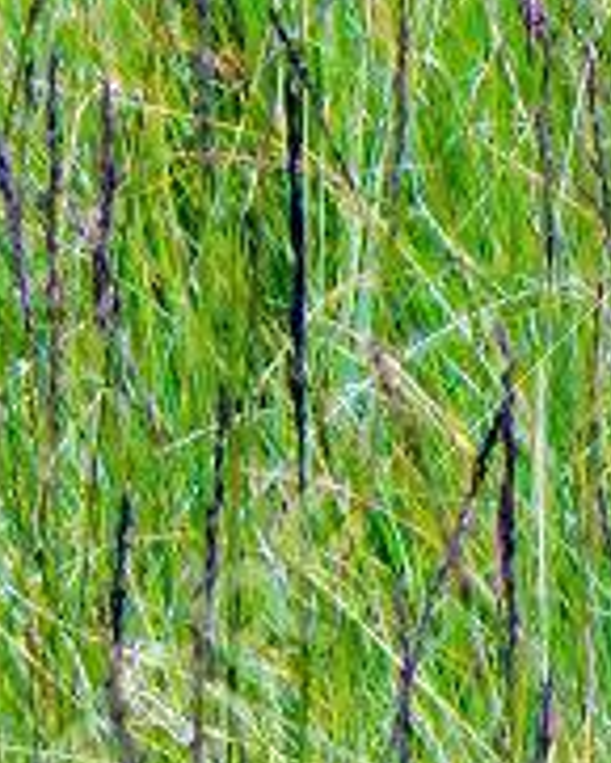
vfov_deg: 1.8
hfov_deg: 1.5
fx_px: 23880
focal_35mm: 1057
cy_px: -976
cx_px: 2457
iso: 200
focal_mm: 105
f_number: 16
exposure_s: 1/60
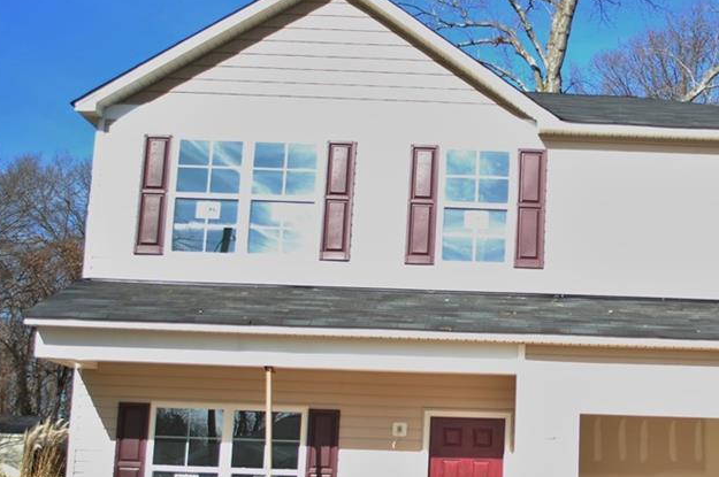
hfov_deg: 33.0
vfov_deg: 22.9
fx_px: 1177
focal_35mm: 59
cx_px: 572
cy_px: 293
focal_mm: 24
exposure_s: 1/500
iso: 200
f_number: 11
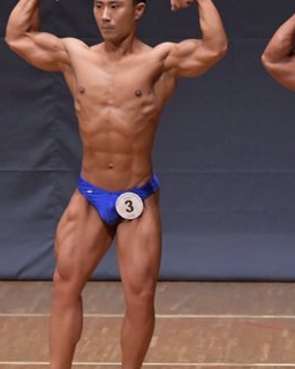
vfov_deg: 3.3
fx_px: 6330
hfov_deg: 2.7
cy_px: 210
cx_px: 175
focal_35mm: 580
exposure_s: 1/400
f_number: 5.6
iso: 6400
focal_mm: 170
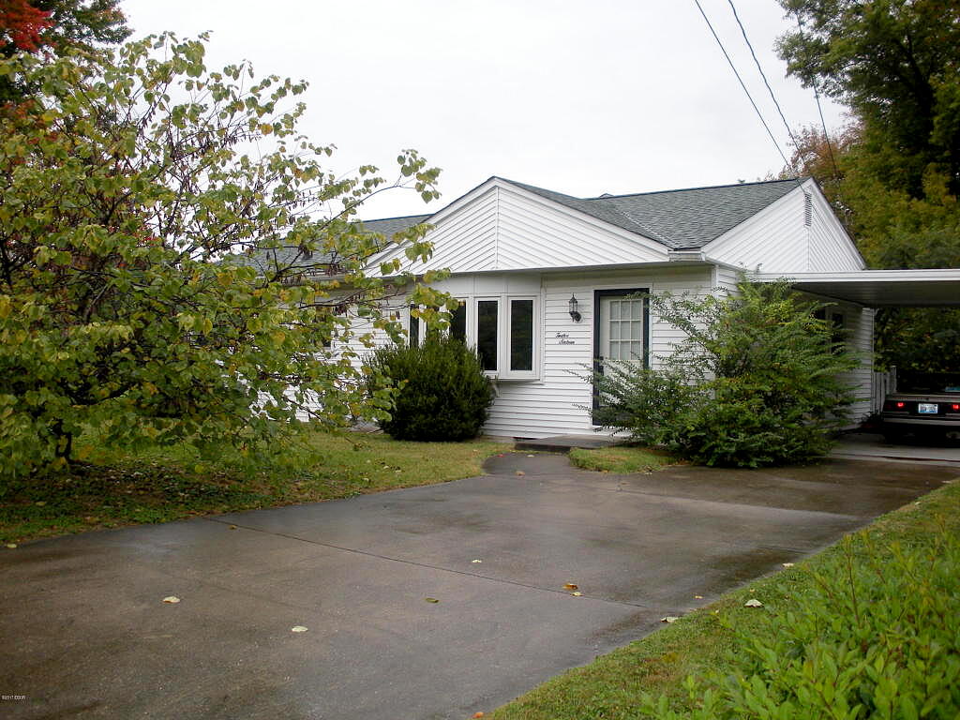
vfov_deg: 39.7
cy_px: 360
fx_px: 998
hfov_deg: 51.4
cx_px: 480
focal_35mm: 36
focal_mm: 6.3
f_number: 3.5
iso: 98
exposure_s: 1/56.8
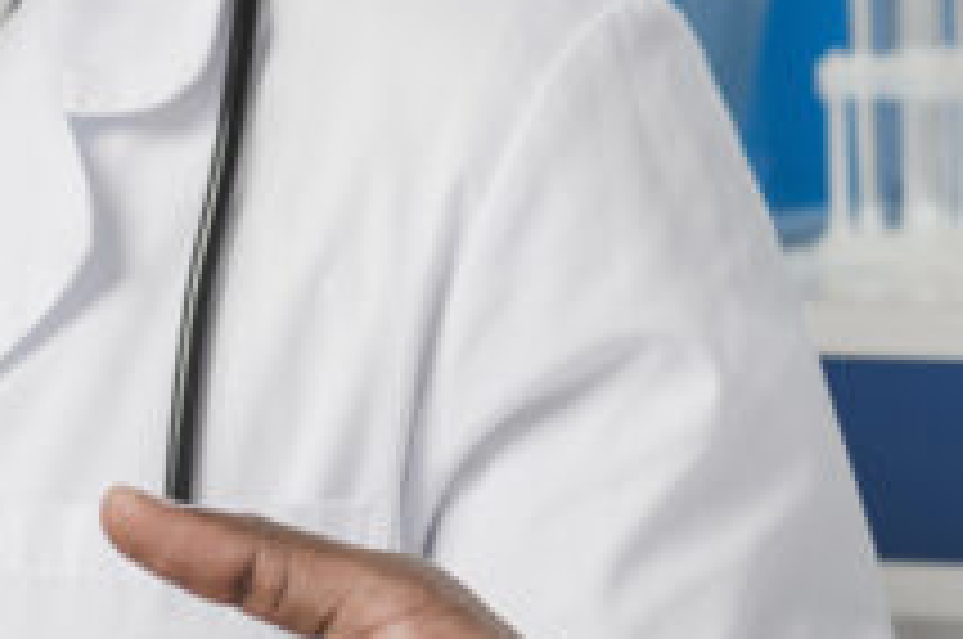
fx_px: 8494
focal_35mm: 318
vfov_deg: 4.3
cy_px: 205
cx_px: 423
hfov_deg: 6.5
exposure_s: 1/60
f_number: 4
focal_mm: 85
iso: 160
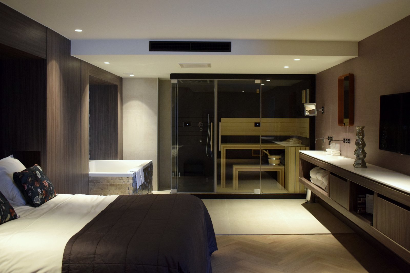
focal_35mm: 32
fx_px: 359
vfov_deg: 41.7
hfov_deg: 59.5
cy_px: 136
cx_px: 205
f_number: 3.8
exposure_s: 1/60
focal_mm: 21
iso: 2000
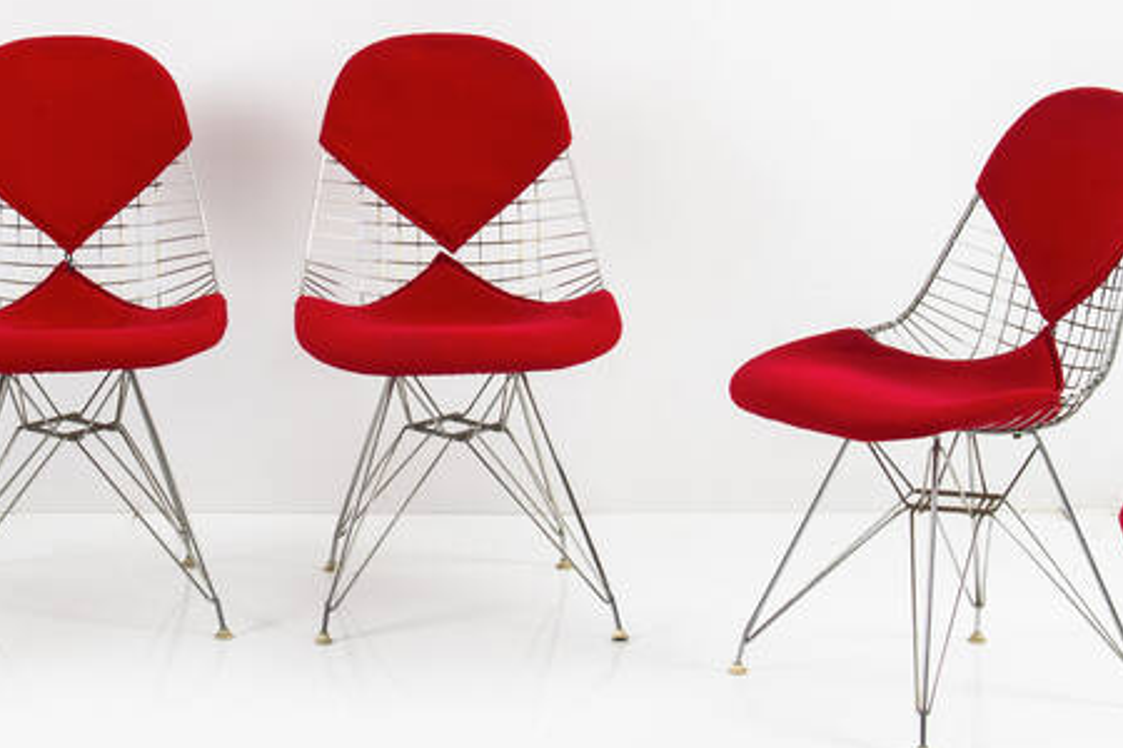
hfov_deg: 18.1
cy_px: 167
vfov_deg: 12.2
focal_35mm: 112
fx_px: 3494
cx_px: 242
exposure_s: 1/200
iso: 100
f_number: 11
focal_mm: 36
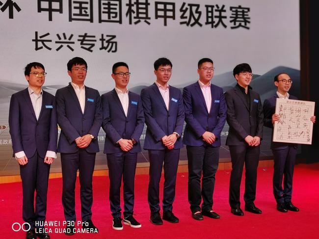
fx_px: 497
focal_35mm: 54
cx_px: 160
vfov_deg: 27.0
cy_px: 120
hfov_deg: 35.6
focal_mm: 5.56
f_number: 1.6
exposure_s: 1/201
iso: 50
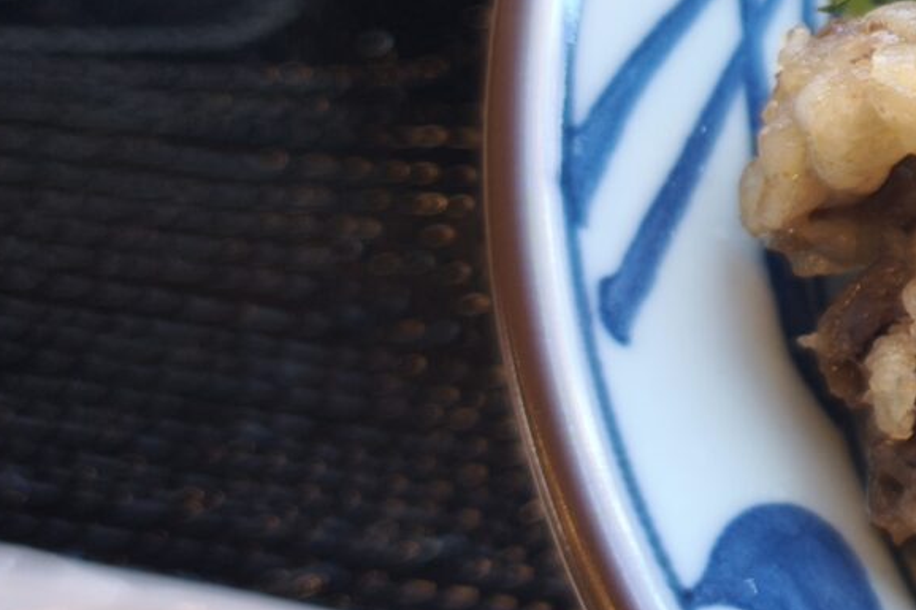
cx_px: 1452
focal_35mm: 114
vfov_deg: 11.9
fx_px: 2900
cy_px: 35
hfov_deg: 16.1
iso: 125
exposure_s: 1/120
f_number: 1.6
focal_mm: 6.57
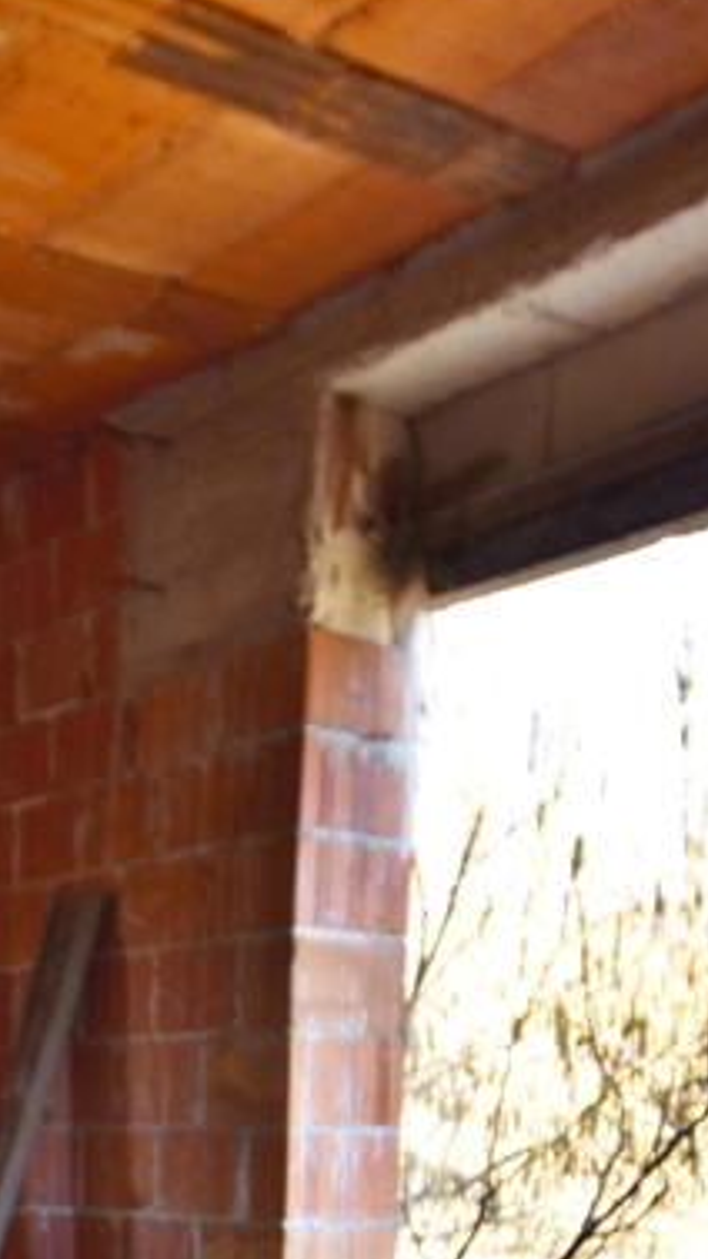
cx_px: -194
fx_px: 1669
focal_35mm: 50
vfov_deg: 36.7
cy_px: 1286
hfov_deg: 21.8
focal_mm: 10
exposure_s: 1/40
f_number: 4.5
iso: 100
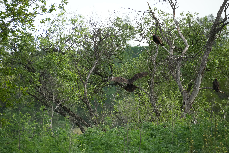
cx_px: 114
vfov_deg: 4.6
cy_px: 76
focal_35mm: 300
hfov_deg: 6.9
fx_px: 1908
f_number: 7.1
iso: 1250
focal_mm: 300
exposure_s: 1/1250
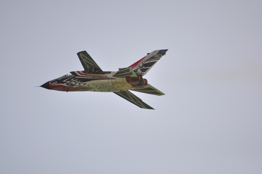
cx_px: 131
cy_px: 87
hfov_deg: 4.6
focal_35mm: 450
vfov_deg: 3.0
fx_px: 3271
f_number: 5.6
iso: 220
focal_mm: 300
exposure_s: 1/1600
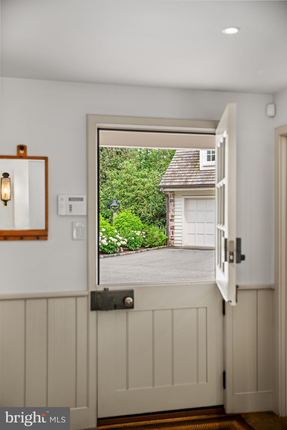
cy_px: 215
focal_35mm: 42
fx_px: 502
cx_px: 144
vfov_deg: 46.4
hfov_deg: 31.9
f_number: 4.5
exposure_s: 1/30
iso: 400
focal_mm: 42
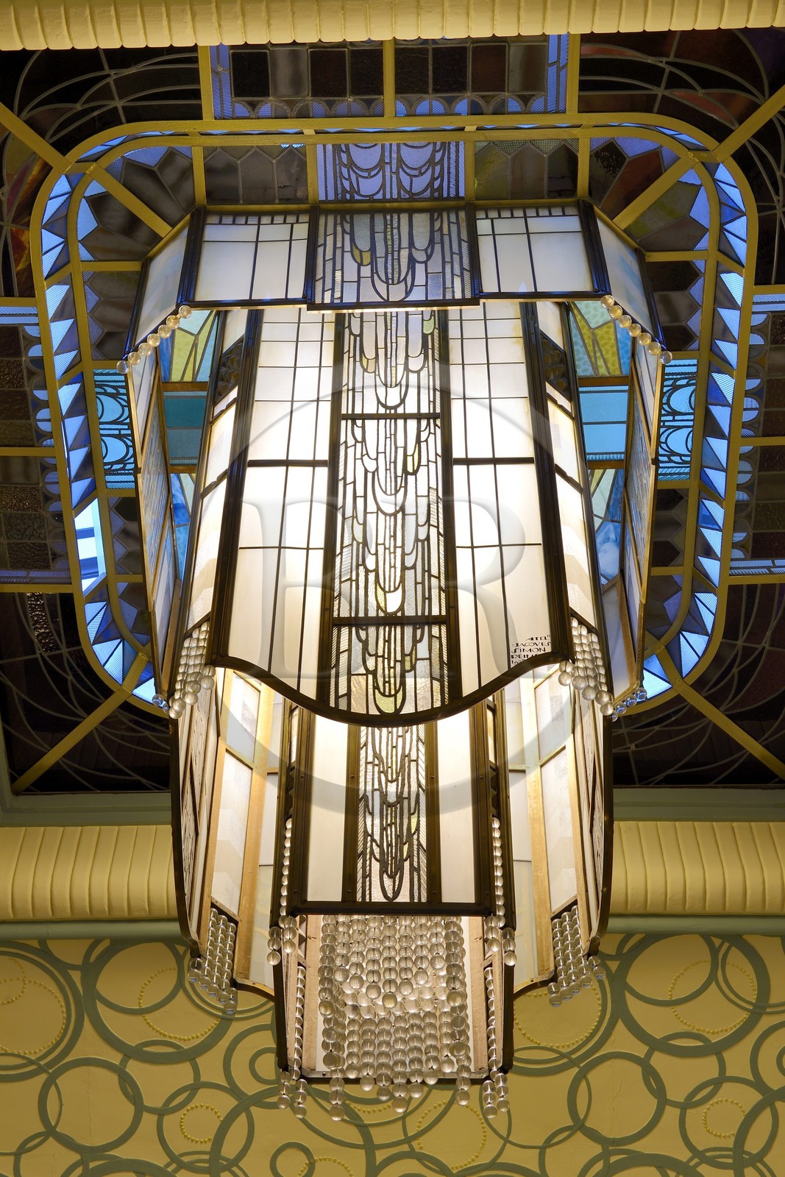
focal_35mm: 55
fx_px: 1798
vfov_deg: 36.2
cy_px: 588
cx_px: 392
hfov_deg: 24.6
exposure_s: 1
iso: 100
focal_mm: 55
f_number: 10
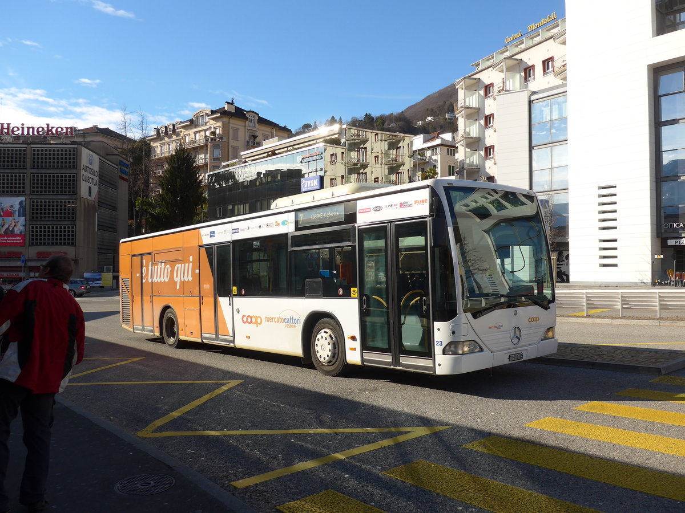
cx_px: 342
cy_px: 256
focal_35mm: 29
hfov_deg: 61.7
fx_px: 574
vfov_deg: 48.2
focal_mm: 6
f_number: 2.8
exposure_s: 1/1000
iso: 80
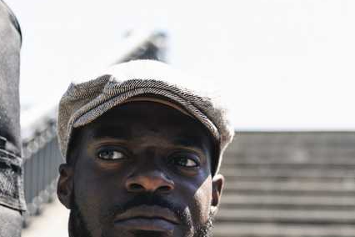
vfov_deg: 13.4
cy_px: 274
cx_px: 248
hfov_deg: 20.3
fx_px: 986
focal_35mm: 100
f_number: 2.8
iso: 200
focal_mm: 38
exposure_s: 1/800
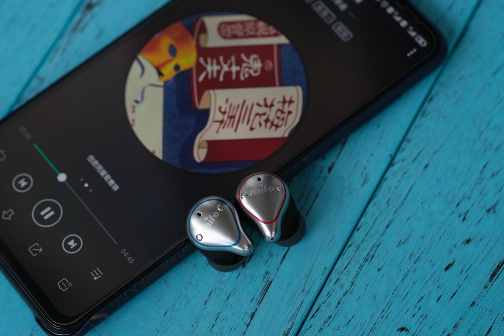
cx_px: 252
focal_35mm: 91
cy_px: 168
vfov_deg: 15.0
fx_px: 1274
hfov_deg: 22.4
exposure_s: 1/150
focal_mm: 60
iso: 1000
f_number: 4
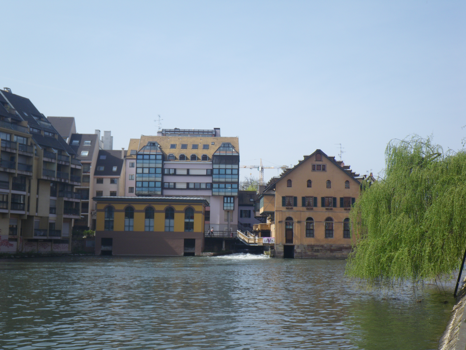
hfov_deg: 37.5
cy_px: 175
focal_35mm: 51
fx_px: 687
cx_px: 233
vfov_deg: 28.6
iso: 50
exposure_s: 1/200
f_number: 5.3
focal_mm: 9.1
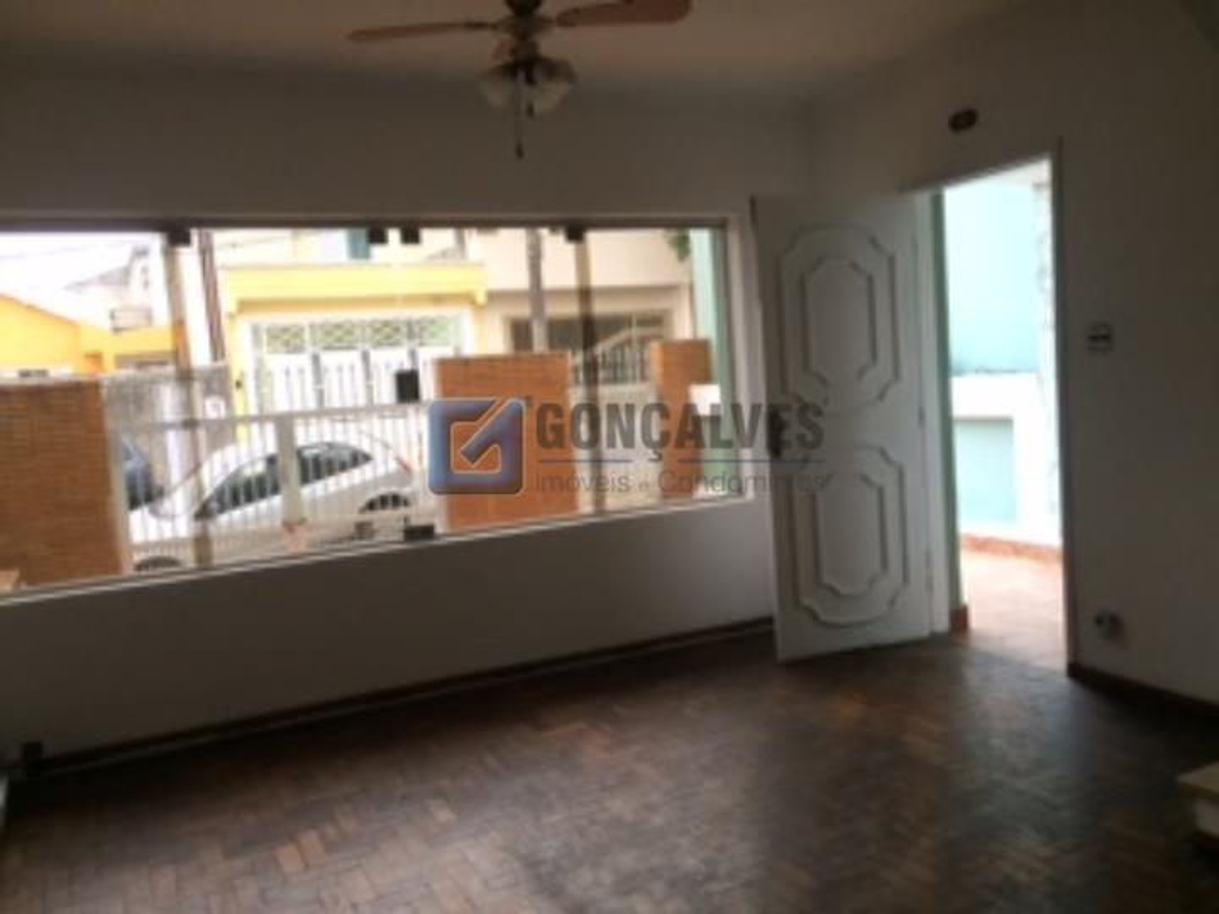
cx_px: 610
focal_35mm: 29
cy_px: 457
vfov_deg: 48.2
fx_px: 1021
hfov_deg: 61.7
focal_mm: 4.15
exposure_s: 1/30
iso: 80
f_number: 2.2
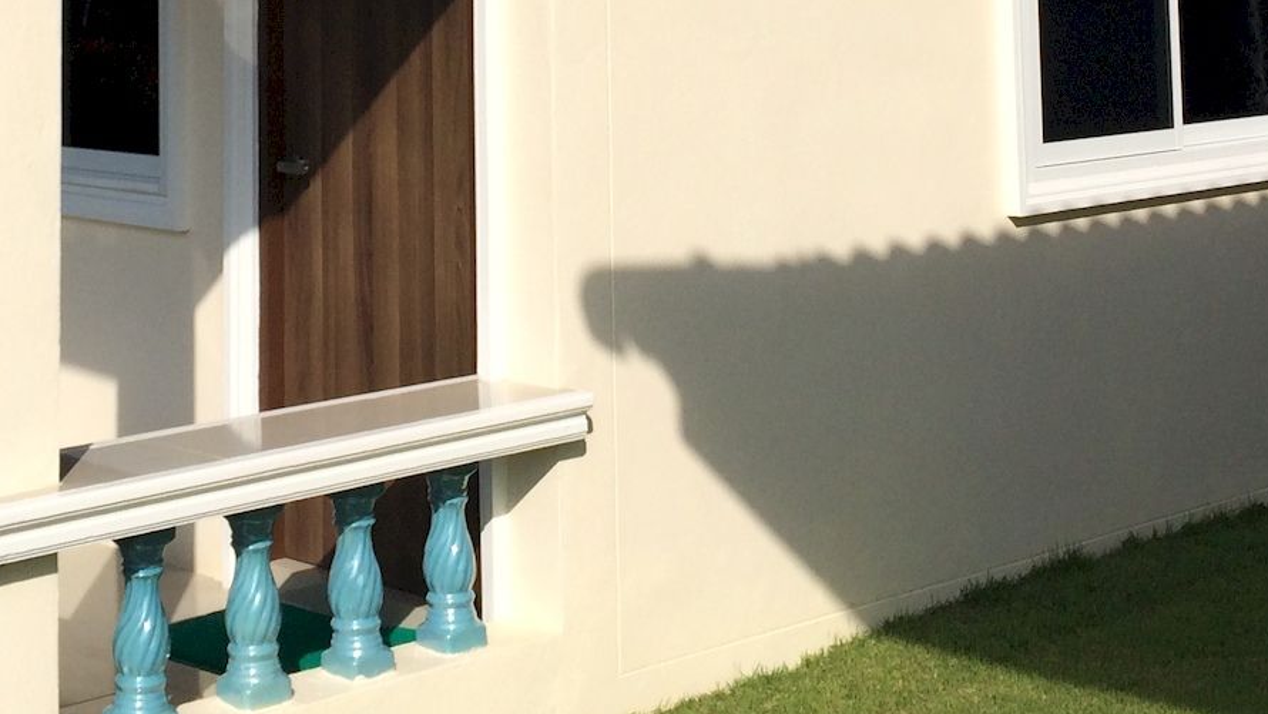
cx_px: 479
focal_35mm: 71
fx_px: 2388
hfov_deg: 29.6
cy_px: -257
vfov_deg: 16.0
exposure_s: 1/4115
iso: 32
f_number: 2.2
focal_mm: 4.15
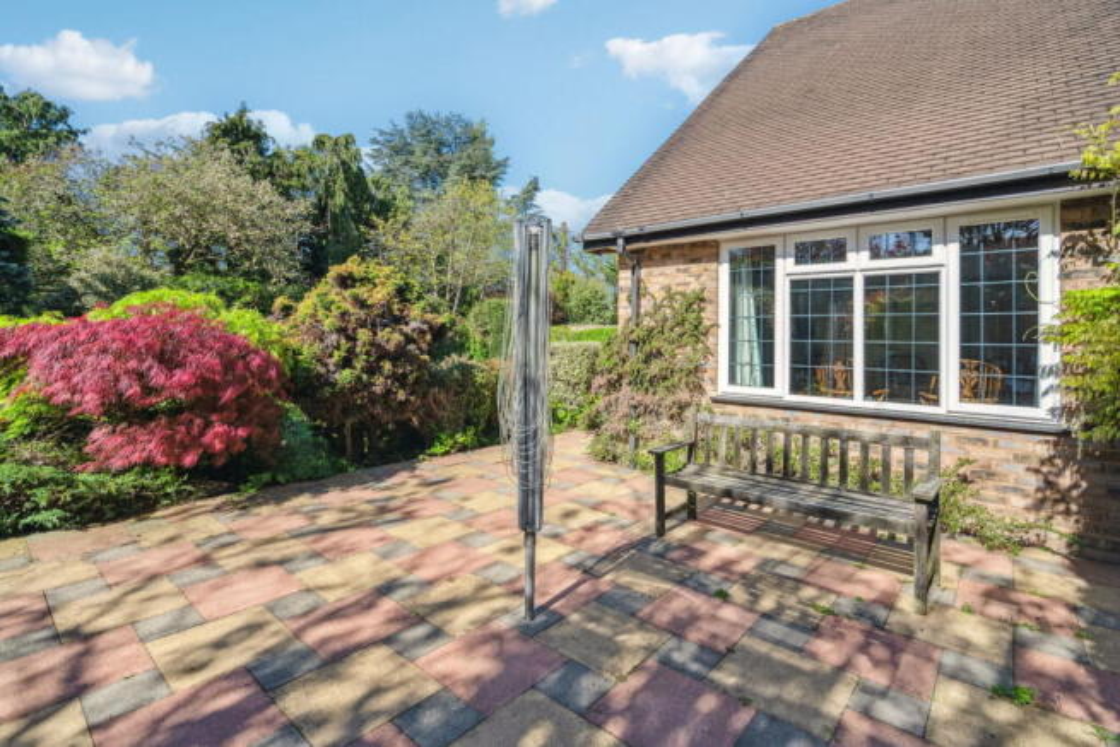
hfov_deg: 96.7
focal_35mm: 16
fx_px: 498
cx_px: 560
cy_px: 374
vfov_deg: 73.8
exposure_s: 1/2500
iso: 640
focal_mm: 16
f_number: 4
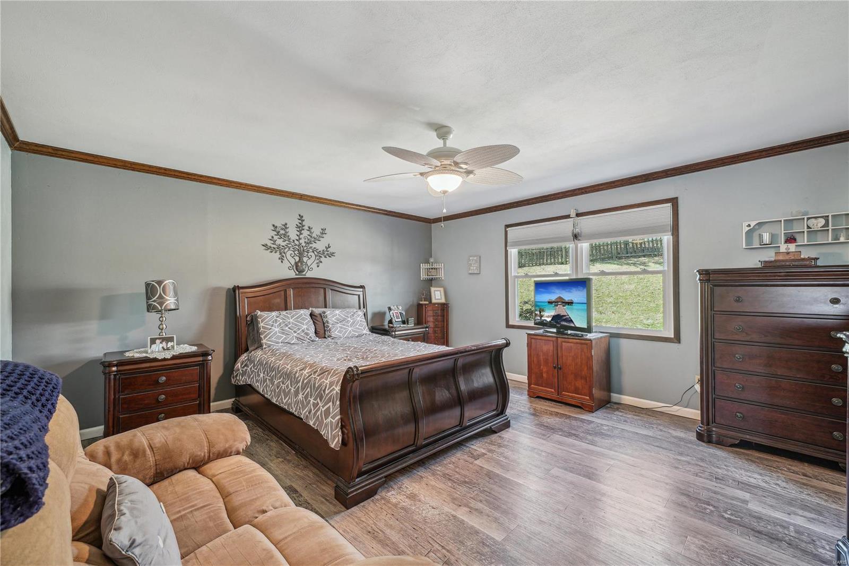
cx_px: 424
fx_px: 330
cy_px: 283
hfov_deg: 104.3
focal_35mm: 14
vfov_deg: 81.2
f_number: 8
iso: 400
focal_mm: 14
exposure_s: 1/3.33
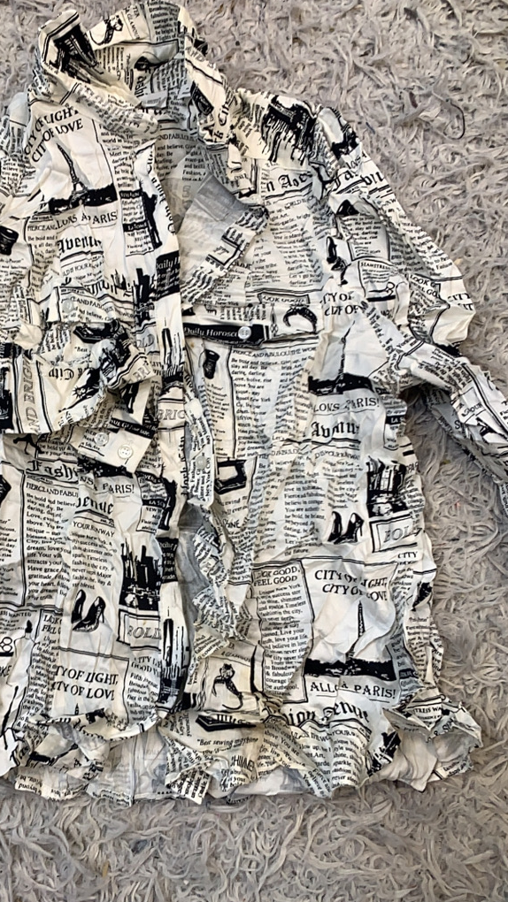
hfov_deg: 38.5
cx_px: 170
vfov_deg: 64.3
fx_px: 718
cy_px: 452
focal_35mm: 30
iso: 32
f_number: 1.8
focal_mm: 4.25
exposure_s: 1/100
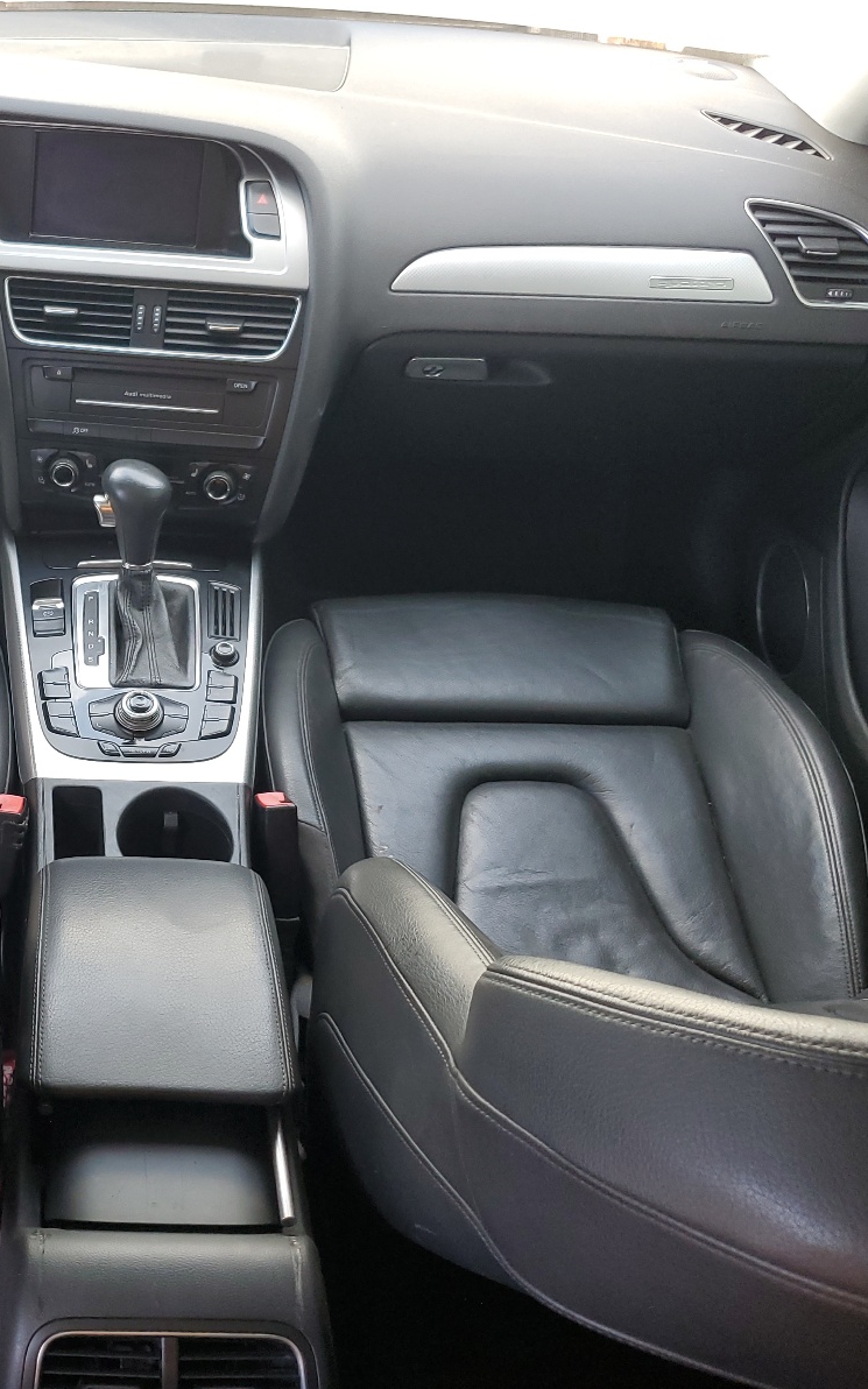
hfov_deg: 32.6
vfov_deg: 52.7
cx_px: 72
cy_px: 694
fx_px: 1400
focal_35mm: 37
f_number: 1.5
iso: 62
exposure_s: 1/120
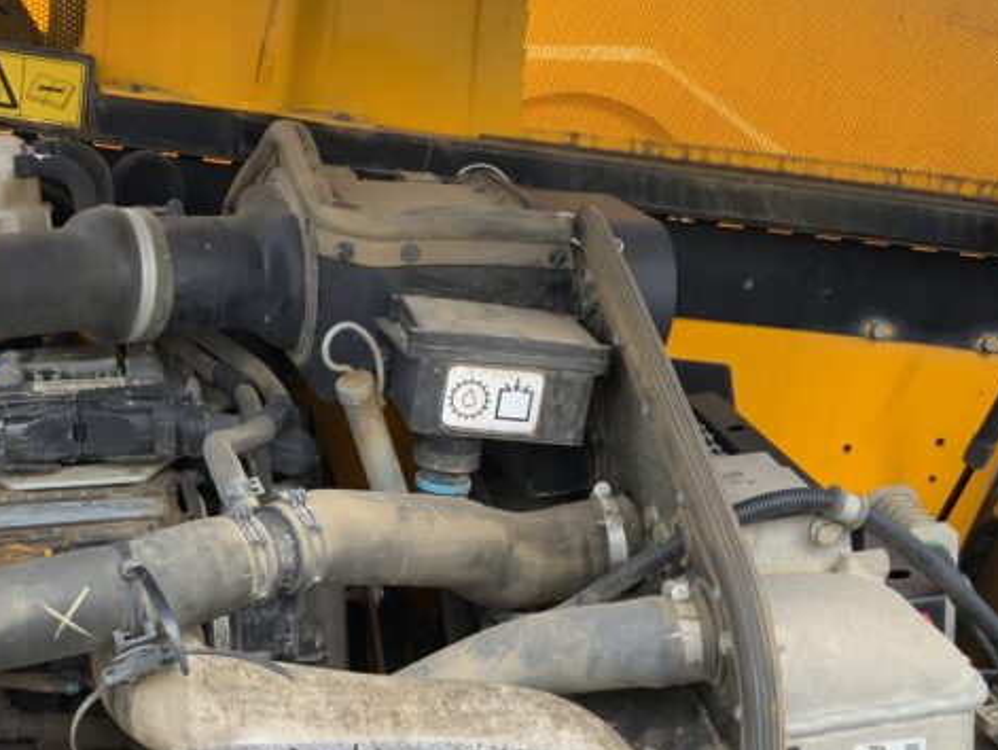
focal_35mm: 63
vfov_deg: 23.0
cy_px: 591
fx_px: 1818
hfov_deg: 30.4
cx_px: 316
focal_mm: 3
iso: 16
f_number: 1.8
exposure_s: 1/335
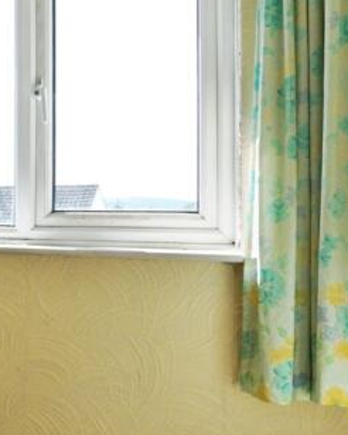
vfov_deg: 37.2
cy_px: 178
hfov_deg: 21.9
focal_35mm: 50
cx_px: -243
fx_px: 644
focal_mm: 16
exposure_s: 1/800
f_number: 8
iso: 2000
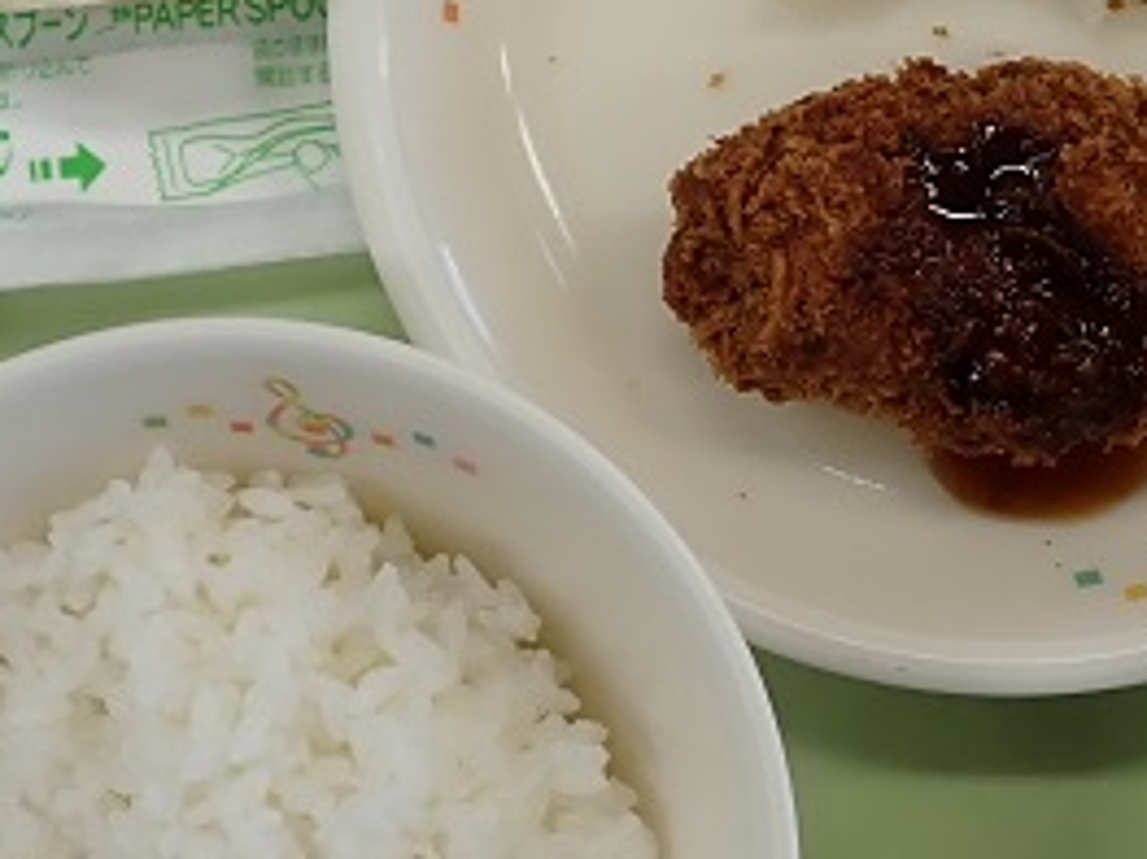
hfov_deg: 24.9
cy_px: 388
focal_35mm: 76
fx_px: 2517
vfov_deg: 19.4
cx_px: 1038
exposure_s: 1/80
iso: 100
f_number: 2.8
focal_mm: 4.5
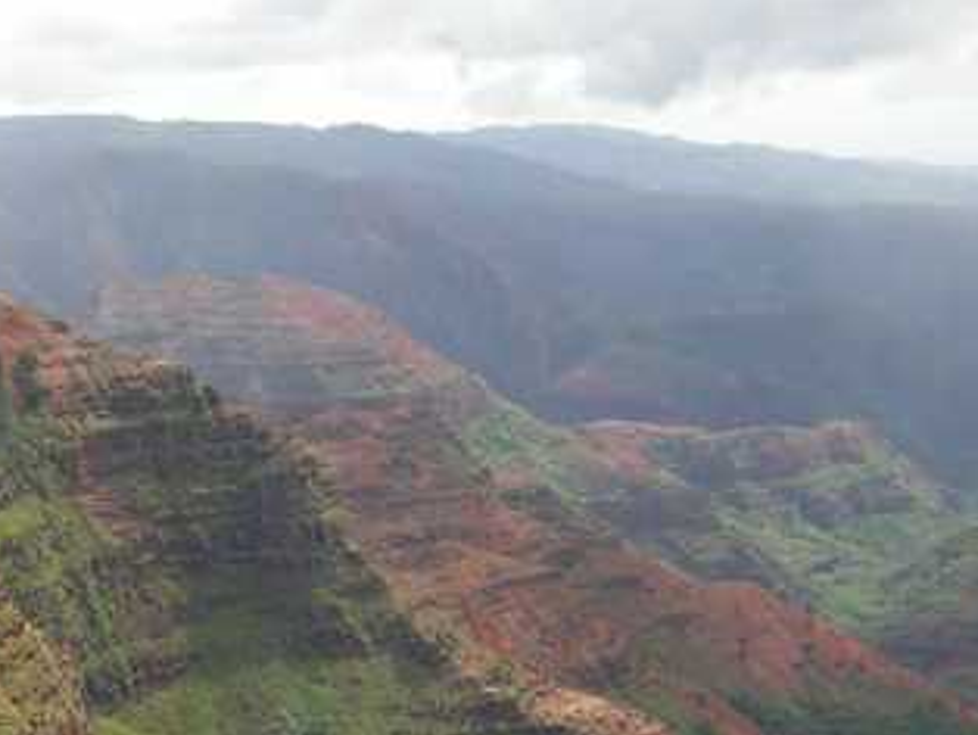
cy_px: 565
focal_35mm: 71
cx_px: 330
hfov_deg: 27.2
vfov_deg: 20.6
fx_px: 2007
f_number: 5.2
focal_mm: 4.7
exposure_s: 1/200
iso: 50
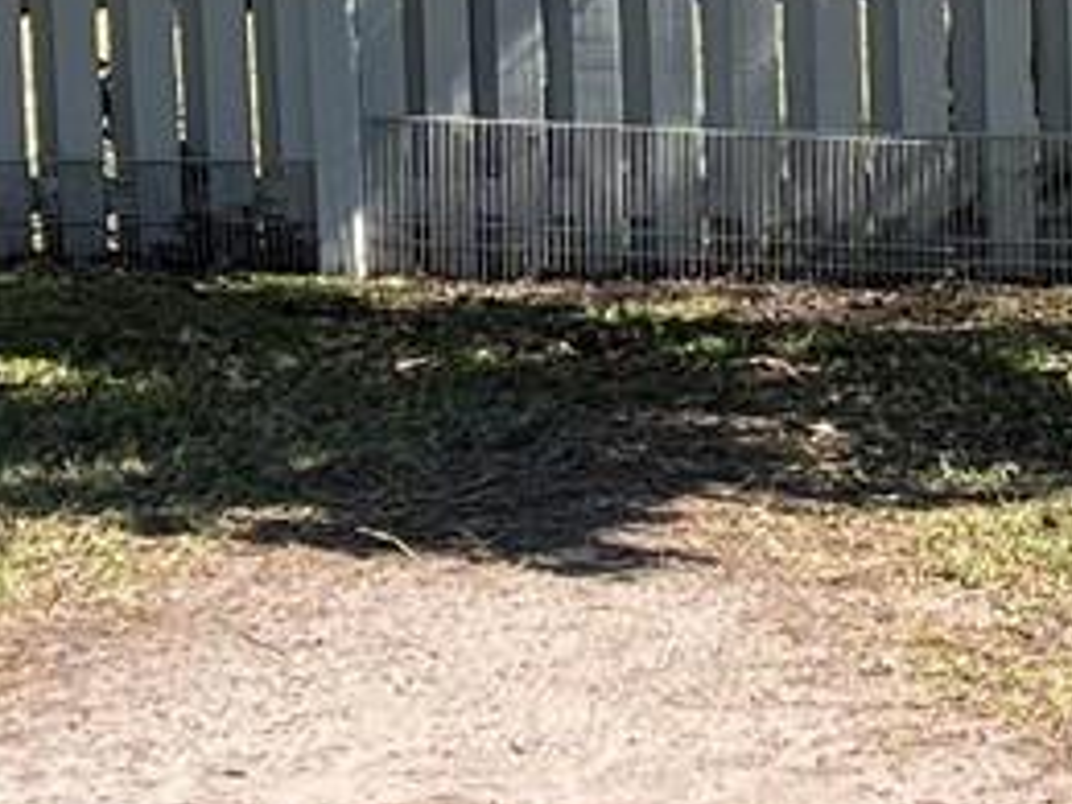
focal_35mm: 160
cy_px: -157
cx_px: 915
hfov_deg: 12.3
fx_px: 4955
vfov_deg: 9.2
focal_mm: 5.1
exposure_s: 1/1647
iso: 50
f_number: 1.6
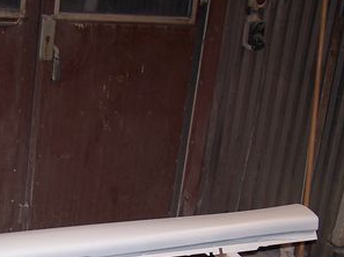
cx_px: 44
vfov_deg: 17.6
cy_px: 247
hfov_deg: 23.3
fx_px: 814
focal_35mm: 82
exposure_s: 1/60
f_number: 2.8
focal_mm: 6.3
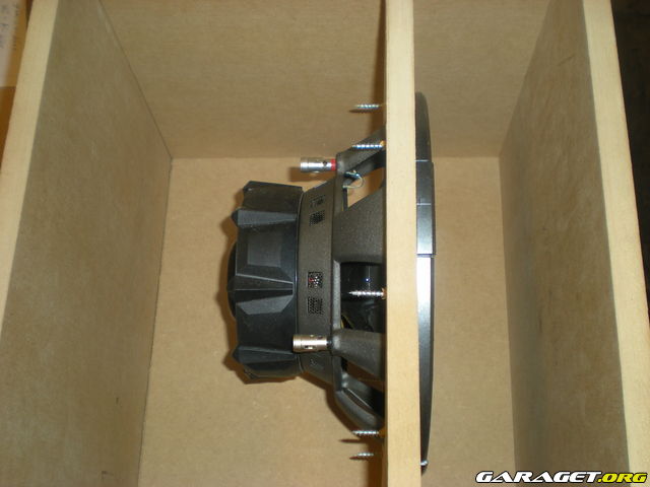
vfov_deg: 32.9
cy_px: 244
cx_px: 325
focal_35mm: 44
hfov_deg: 42.9
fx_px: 826
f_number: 3.5
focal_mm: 7.4
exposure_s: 1/60
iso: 64
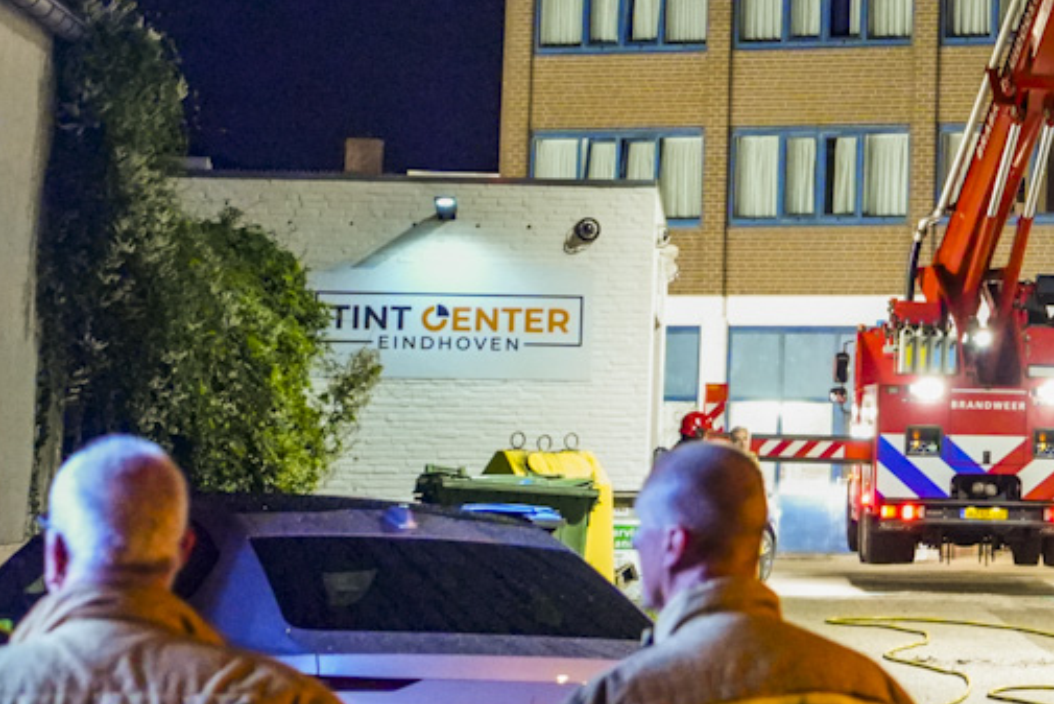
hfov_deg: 15.0
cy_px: -23
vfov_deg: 10.2
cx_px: 1160
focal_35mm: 133
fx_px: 3895
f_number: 2.8
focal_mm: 35
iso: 6400
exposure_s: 1/40
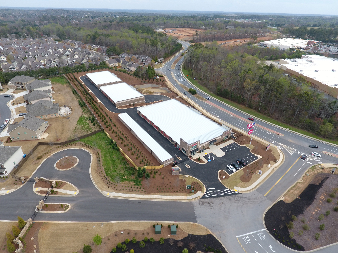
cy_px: 126
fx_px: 195
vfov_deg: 66.0
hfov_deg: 81.7
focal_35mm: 20
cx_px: 169
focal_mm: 3.61
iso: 100
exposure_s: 1/431
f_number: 2.8
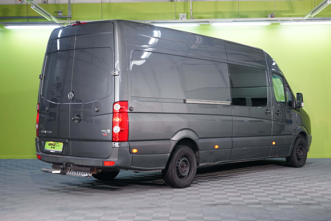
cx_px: 166
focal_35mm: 56
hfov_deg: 35.6
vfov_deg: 24.2
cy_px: 110
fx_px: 515
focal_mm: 56
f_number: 5.6
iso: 2000
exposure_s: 1/50
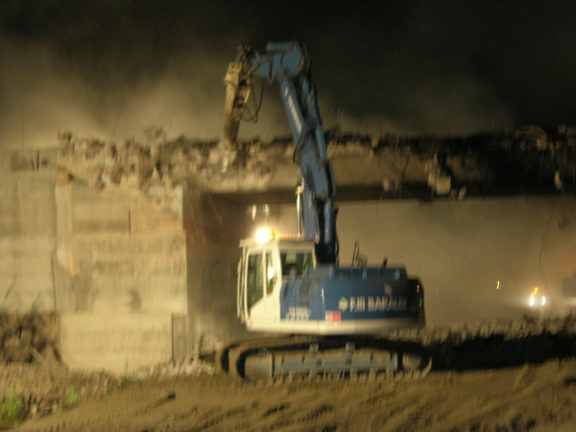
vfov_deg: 20.4
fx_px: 1198
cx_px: 288
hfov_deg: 27.0
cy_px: 216
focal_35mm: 72
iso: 200
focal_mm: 14.9
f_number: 3.7
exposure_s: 1/9.2
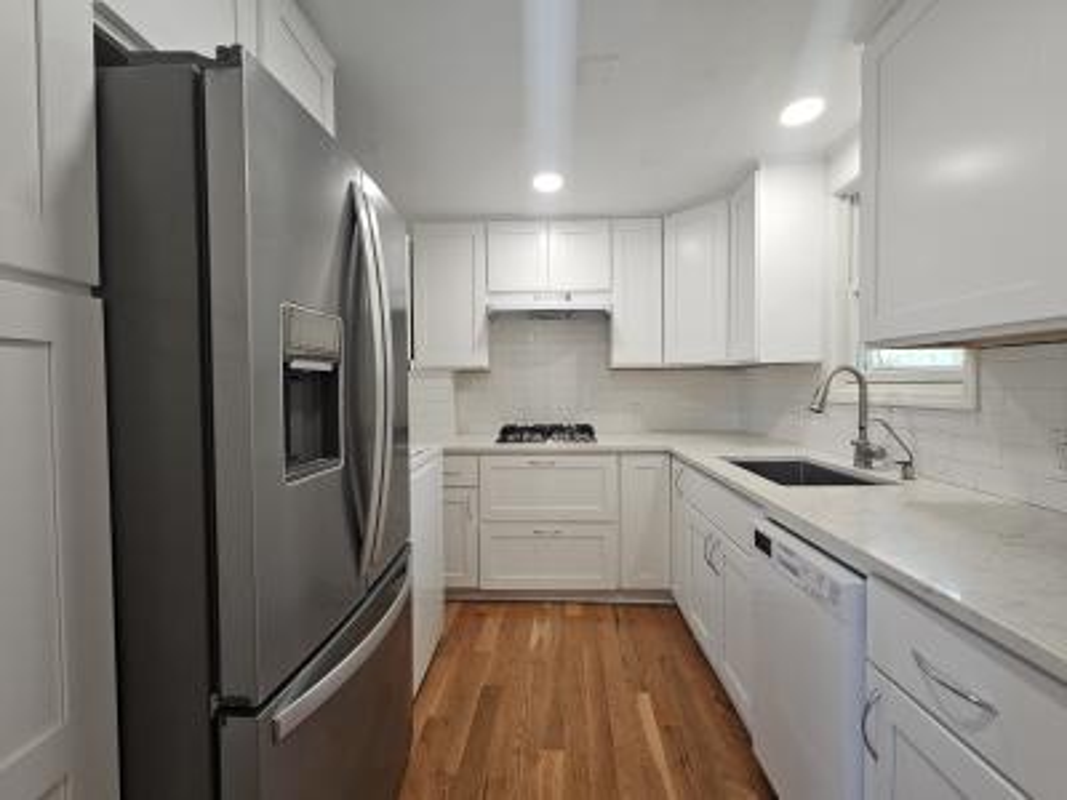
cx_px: 534
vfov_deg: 89.9
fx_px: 401
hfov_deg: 106.2
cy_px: 400
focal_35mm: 13
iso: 100
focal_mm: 2.2
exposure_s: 1/60.2
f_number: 2.2
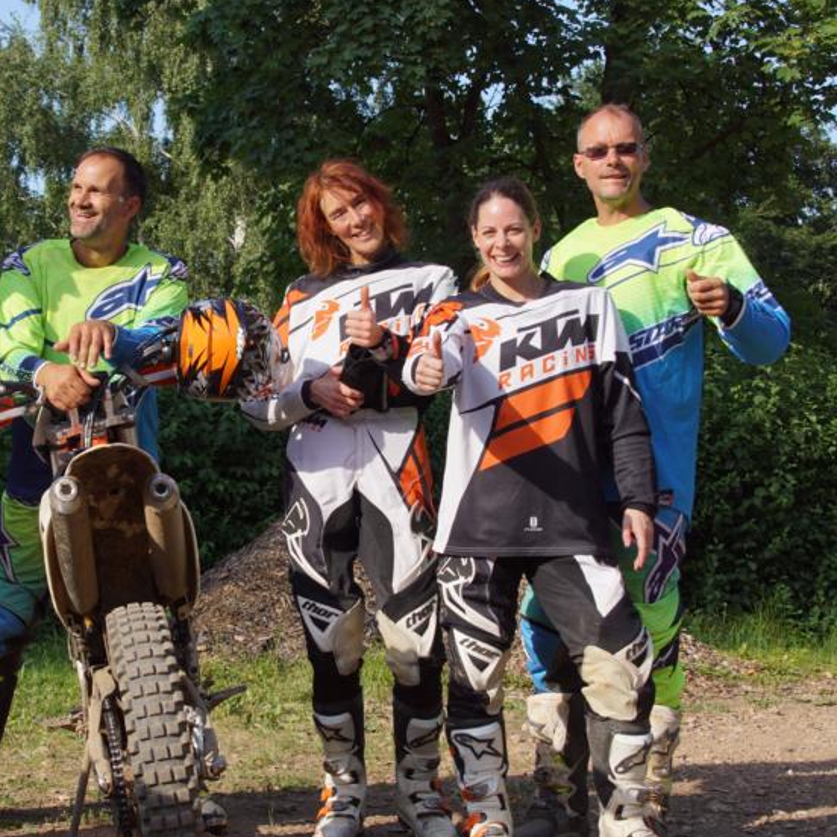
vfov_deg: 23.8
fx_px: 1989
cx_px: 281
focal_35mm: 73
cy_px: 426
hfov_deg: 23.7
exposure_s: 1/250
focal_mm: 35
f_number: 7.1
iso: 200
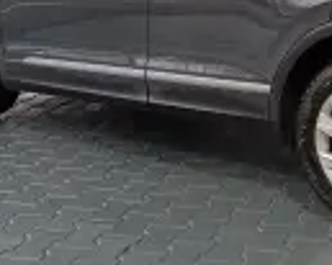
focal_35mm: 68
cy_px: -5
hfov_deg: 26.3
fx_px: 668
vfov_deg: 21.6
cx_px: 340
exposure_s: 1/60
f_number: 1.8
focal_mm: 4.65
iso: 125
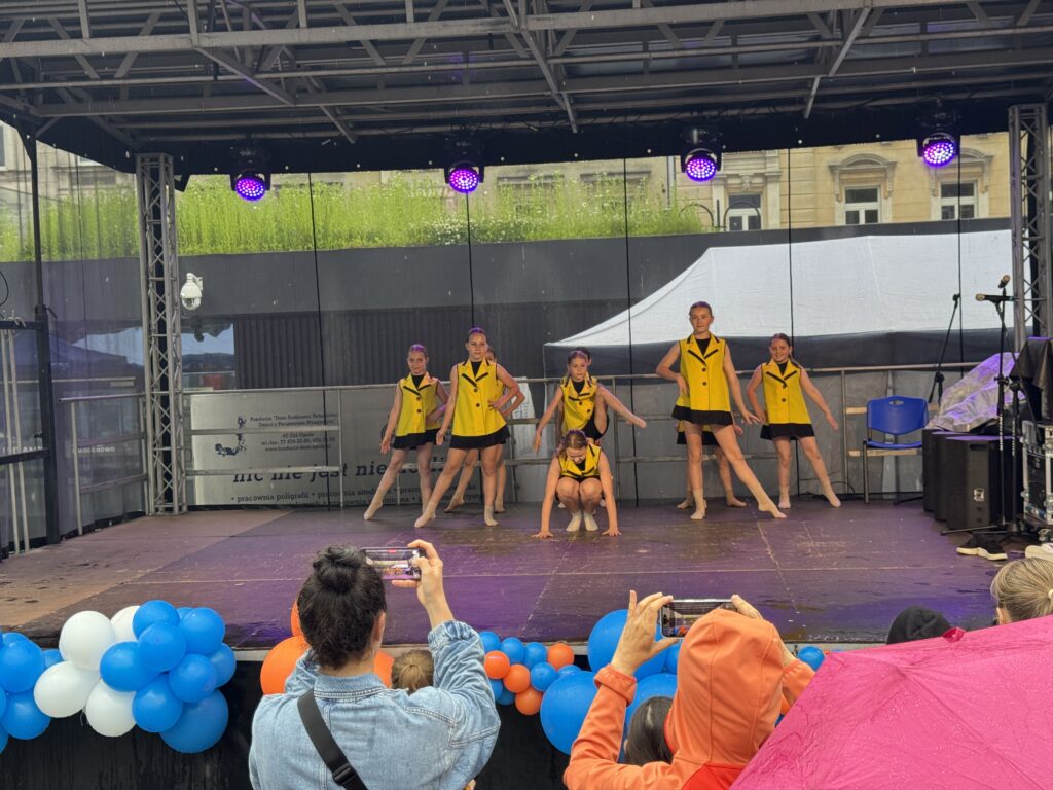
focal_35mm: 48
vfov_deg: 30.3
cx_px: 526
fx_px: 1460
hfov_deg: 39.7
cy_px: 395
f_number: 1.78
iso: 100
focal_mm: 6.76
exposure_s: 1/191
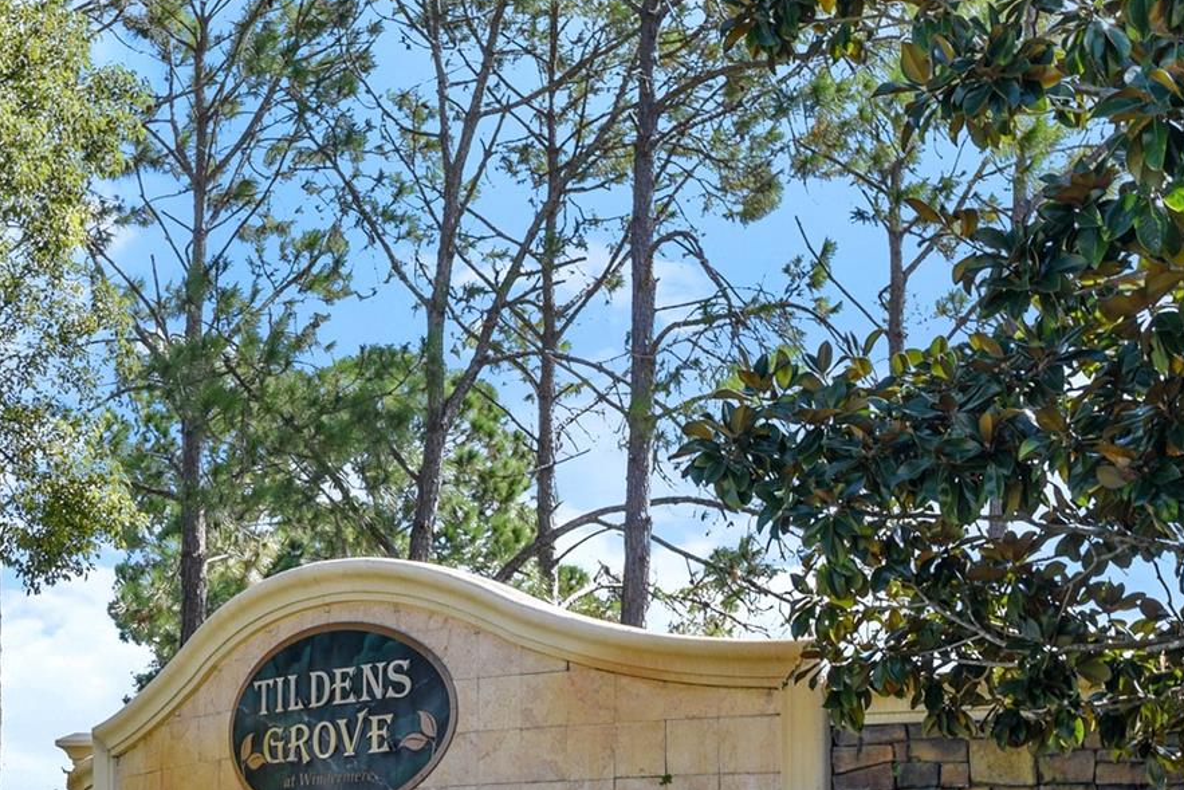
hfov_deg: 34.0
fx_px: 1908
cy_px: 695
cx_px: 342
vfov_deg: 22.9
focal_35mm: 58
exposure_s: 1/125
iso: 250
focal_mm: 32
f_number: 8
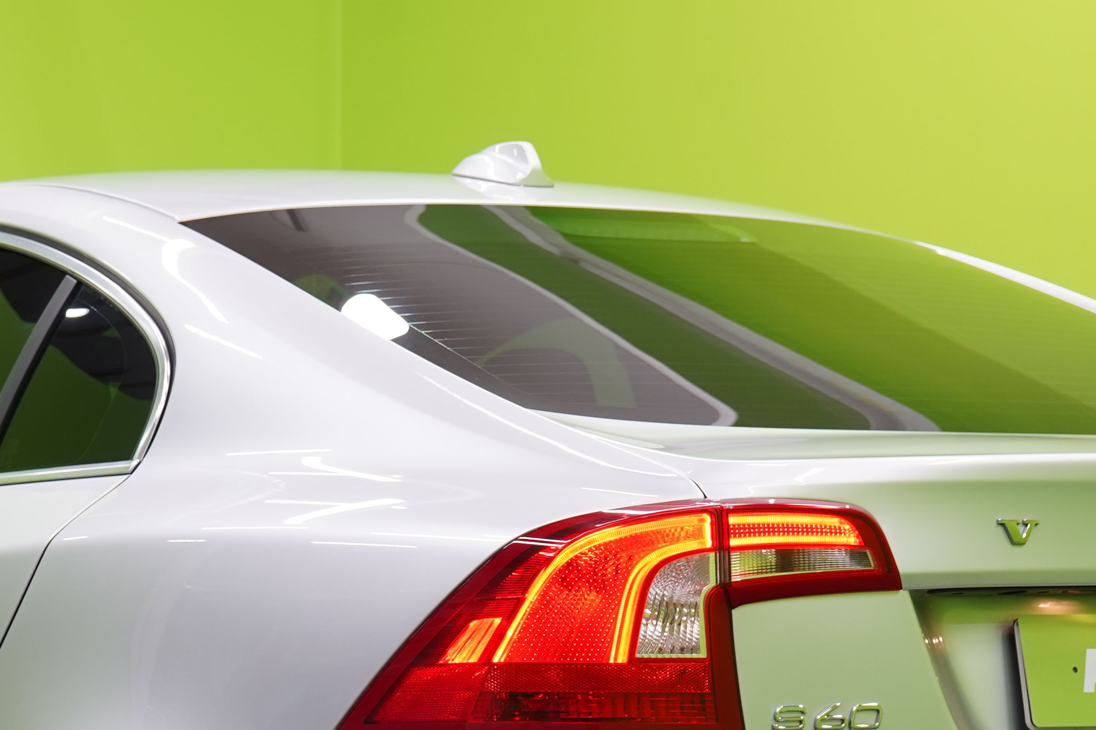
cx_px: 404
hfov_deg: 12.4
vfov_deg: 8.3
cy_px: 579
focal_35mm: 165
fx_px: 5023
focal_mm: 63
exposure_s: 1/30
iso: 400
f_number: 5.6
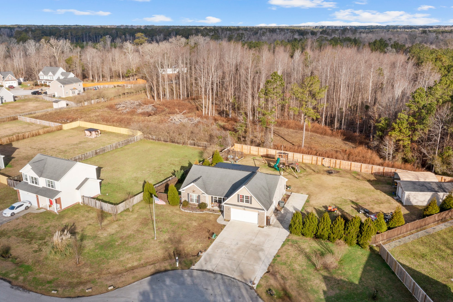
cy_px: 154
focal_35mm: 29
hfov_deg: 63.7
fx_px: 365
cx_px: 232
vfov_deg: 45.0
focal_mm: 10.26
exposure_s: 1/200
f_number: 9
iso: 100
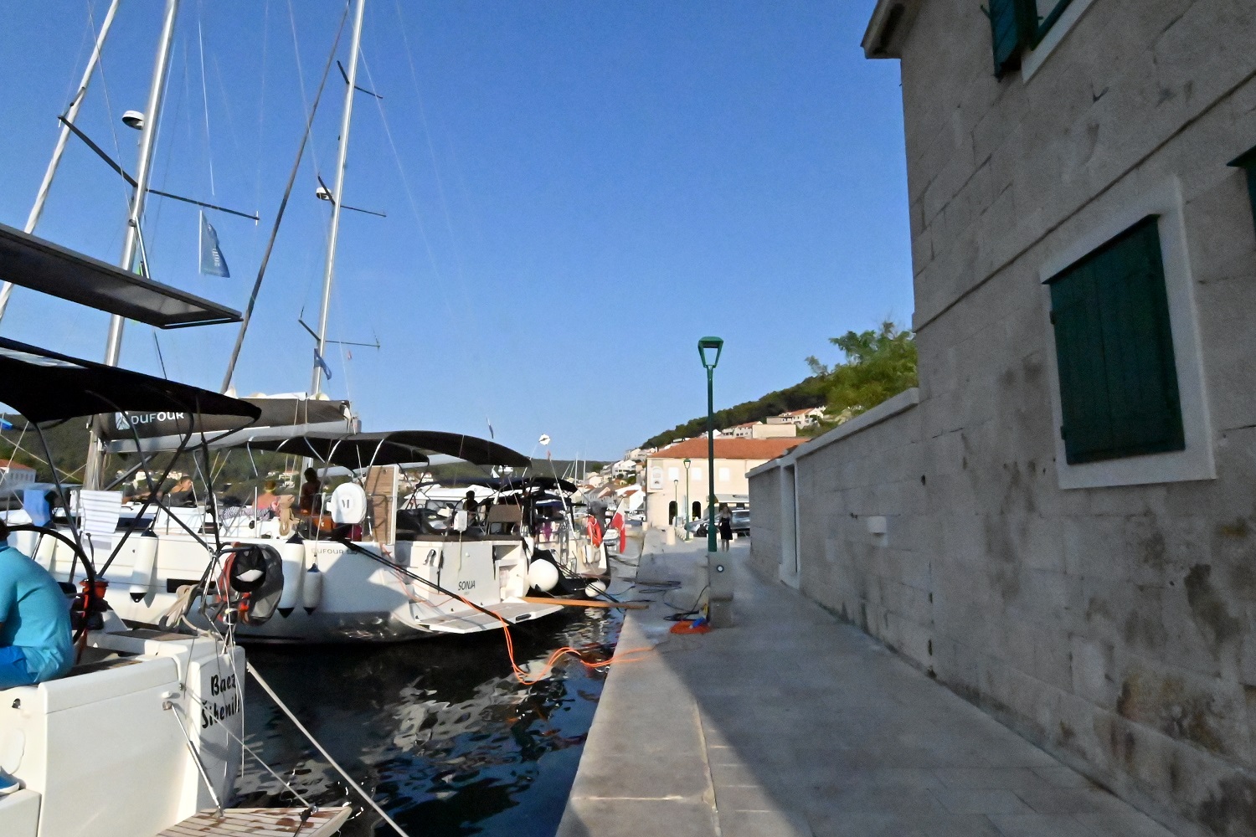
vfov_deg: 67.4
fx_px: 628
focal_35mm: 18
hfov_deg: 90.0
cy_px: 418
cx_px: 628
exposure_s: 1/8000
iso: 18000
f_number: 22
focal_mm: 12
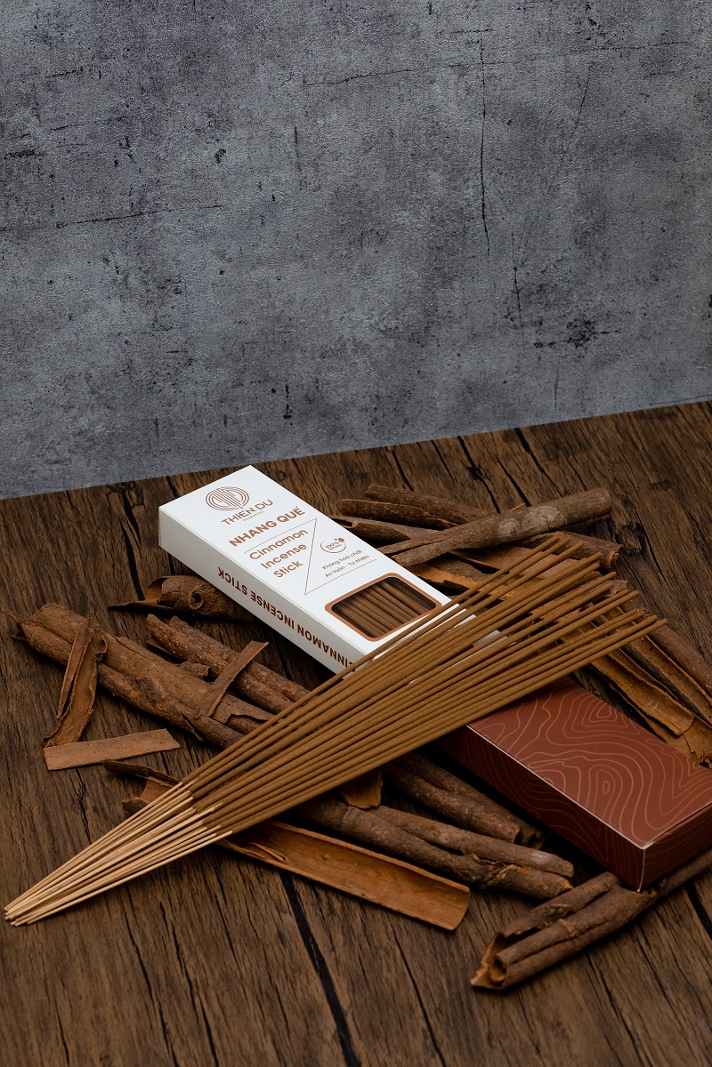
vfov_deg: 24.2
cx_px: 356
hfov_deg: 16.3
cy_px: 534
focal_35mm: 84
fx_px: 2492
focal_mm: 56
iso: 800
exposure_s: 1/125
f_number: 5.6
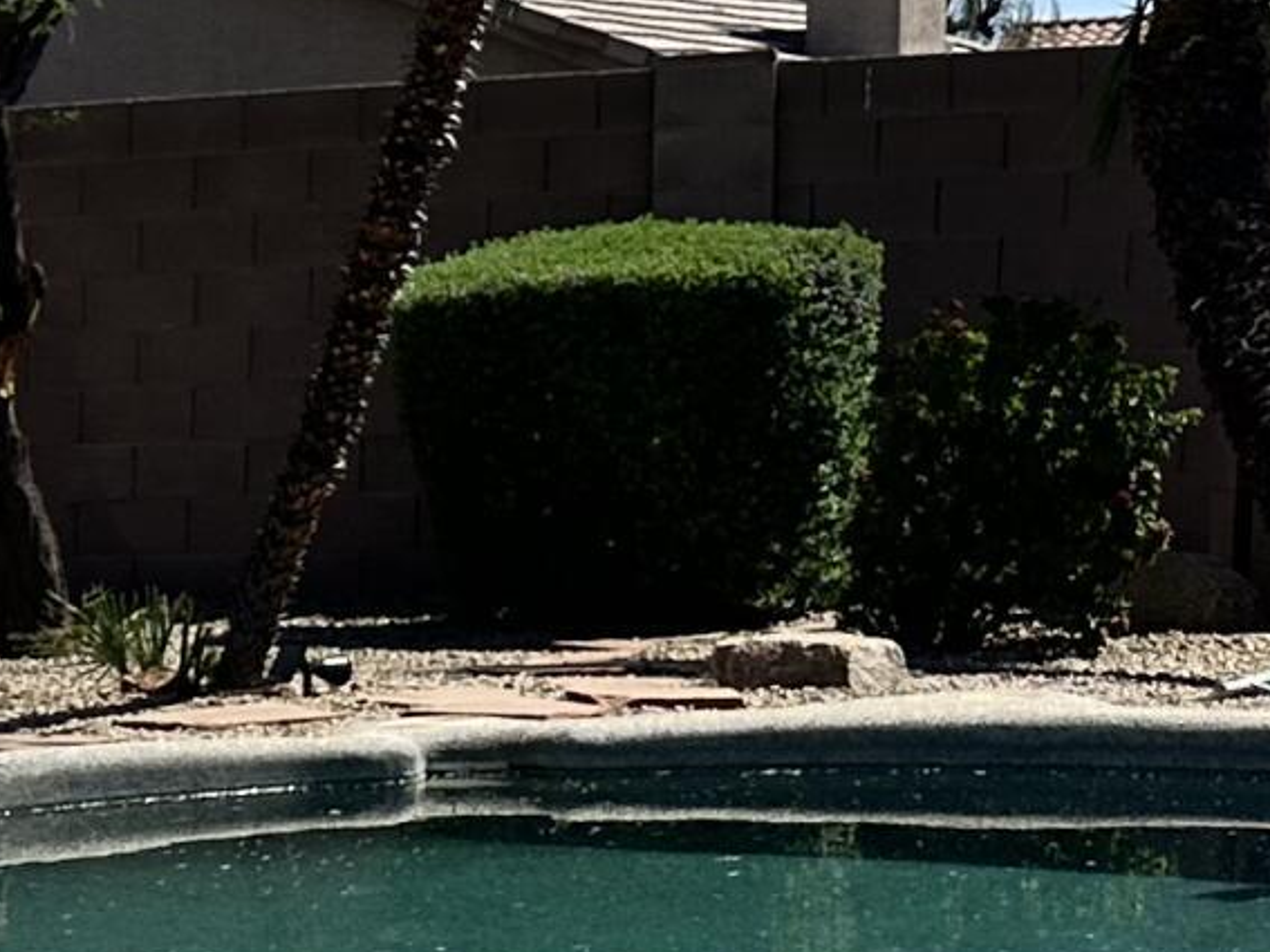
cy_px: 1174
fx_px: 4658
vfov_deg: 11.4
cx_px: -1084
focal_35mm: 127
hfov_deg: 13.7
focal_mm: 6.86
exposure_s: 1/8929
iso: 80
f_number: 1.78
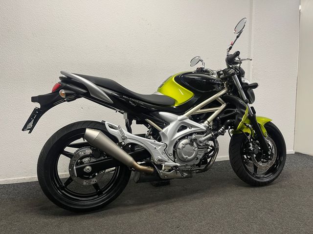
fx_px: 235
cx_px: 156
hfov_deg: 67.3
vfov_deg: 53.1
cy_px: 117
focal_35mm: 26
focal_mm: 5.1
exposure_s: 1/50
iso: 64
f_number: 1.6
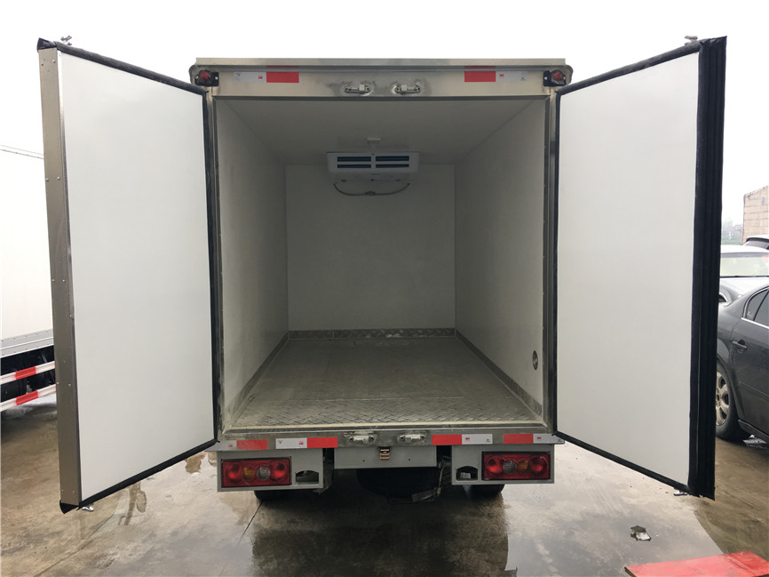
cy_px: 288
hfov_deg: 61.7
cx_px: 384
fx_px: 644
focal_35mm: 29
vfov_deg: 48.2
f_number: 2.2
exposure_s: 1/100
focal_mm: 4.15
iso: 40
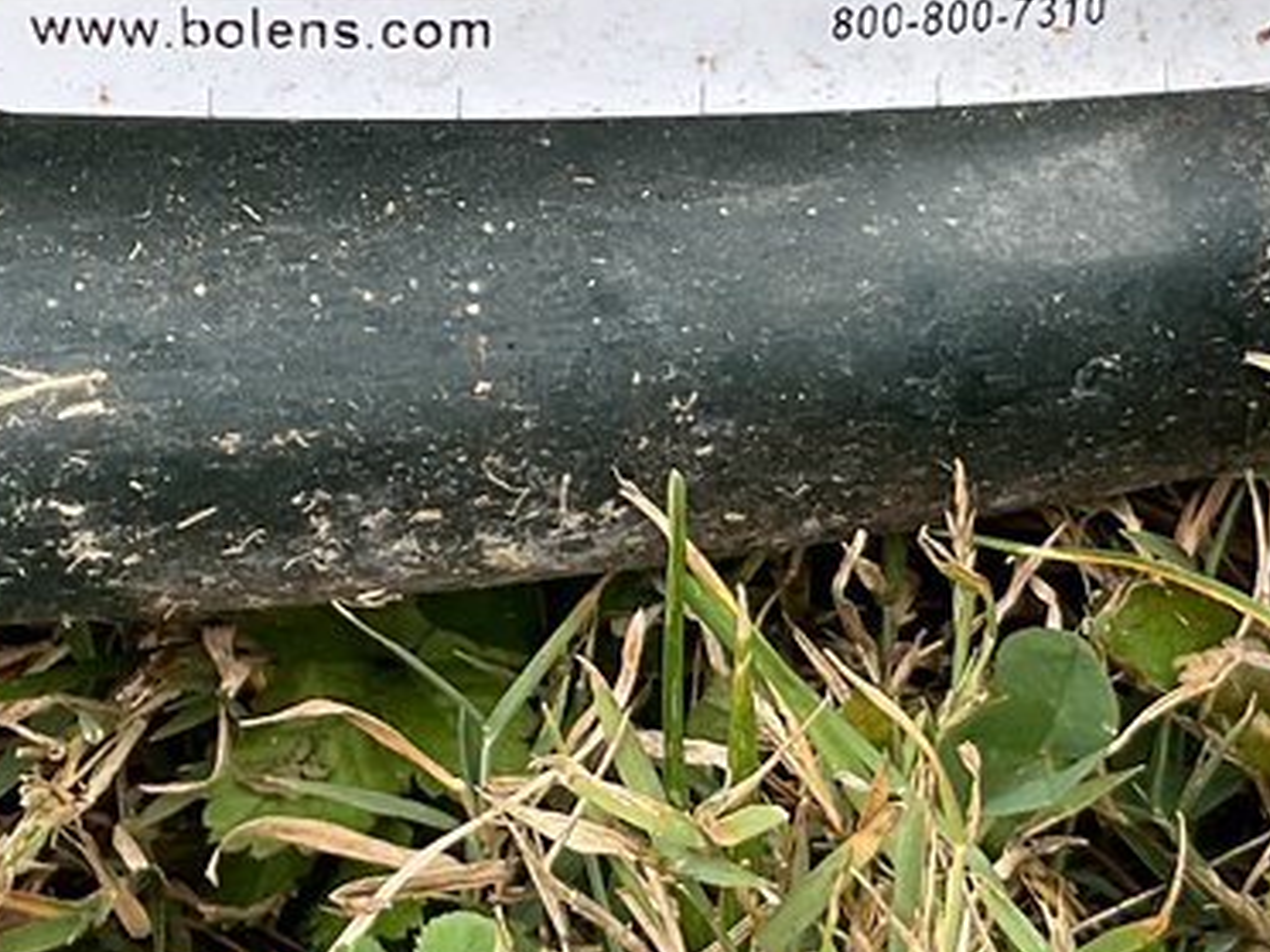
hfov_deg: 16.6
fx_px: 4329
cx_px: 893
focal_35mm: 118
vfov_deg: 12.6
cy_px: 479
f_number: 1.8
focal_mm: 3
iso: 16
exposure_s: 1/144
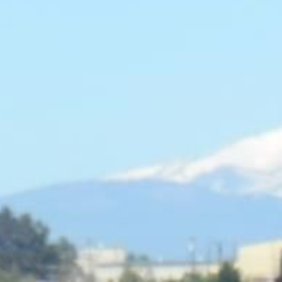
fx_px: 11364
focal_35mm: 1233
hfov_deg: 1.4
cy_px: 331
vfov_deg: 1.4
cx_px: 217
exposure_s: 1/320
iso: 80
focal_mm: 32.9
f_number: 6.4
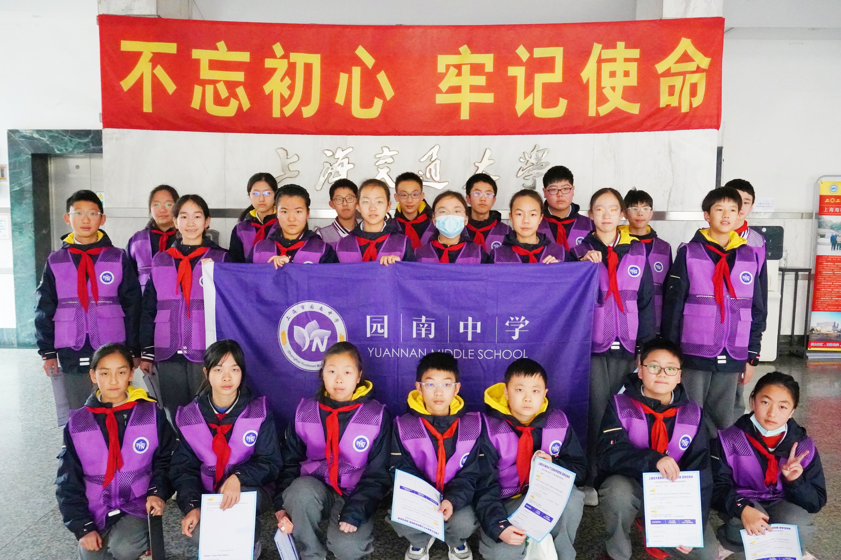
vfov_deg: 41.7
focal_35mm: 32
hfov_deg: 59.5
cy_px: 280
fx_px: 736
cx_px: 420
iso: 10000
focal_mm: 21
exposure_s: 1/500
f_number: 8
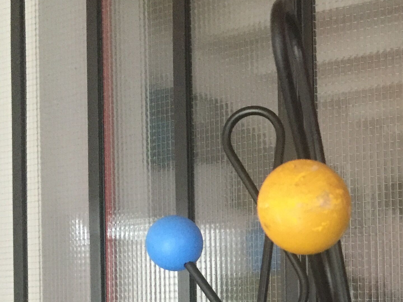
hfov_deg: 27.9
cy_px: 304
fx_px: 769
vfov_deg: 21.5
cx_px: 386
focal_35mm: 66
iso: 250
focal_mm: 4.15
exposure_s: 1/25
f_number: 2.2
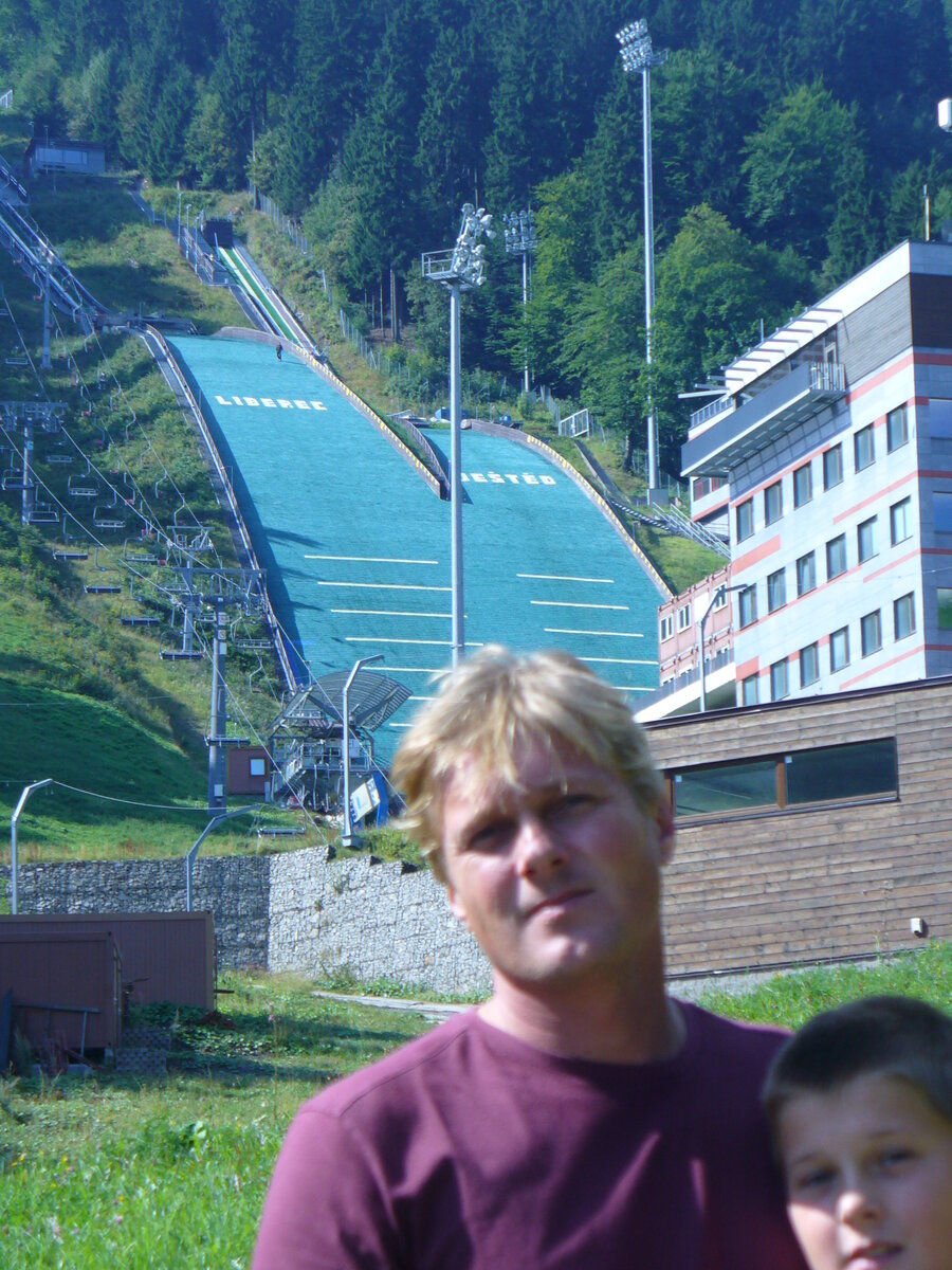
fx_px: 4657
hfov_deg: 11.7
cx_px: 476
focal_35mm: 127
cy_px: 635
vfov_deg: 15.5
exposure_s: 1/400
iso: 80
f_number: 3.7
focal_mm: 21
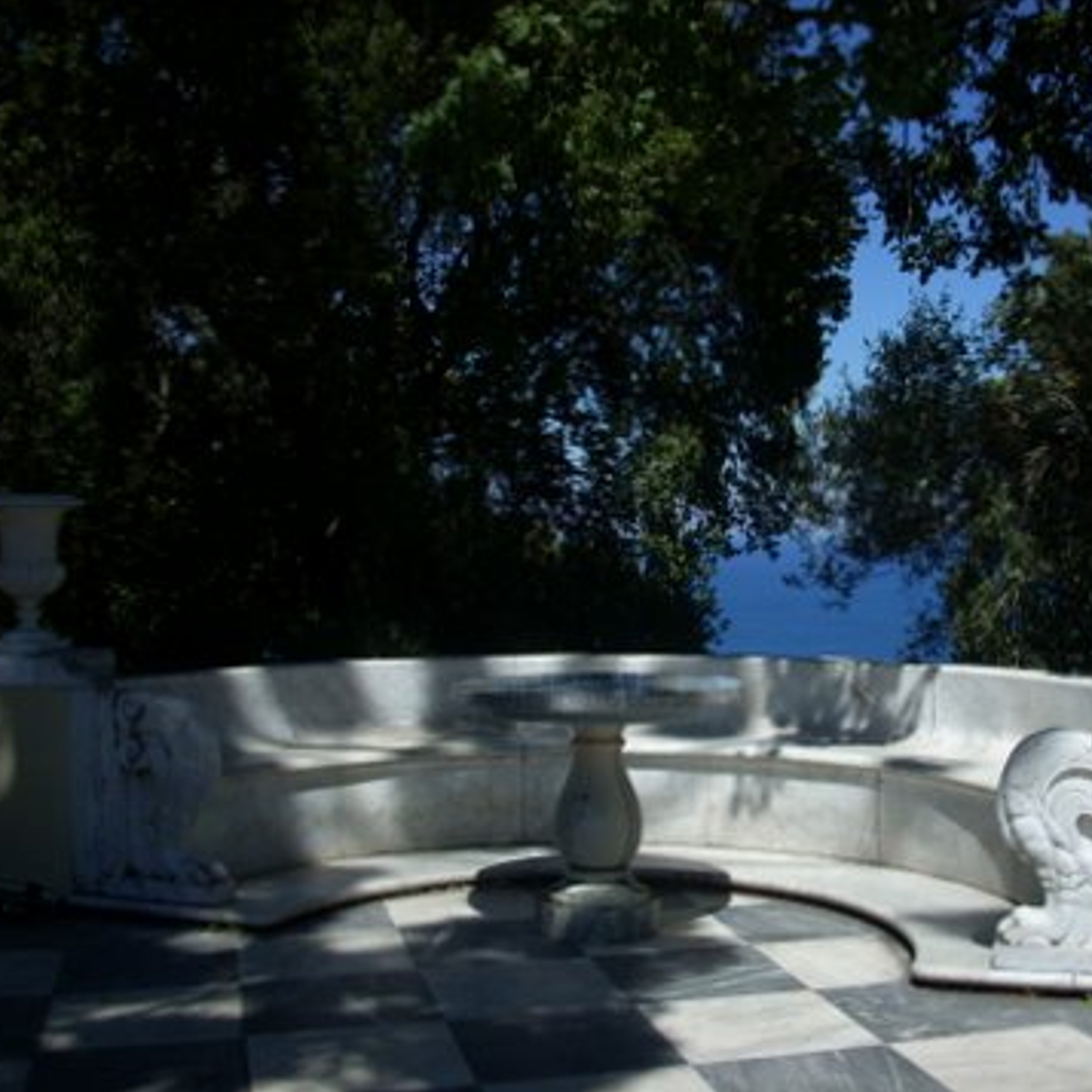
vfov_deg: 38.3
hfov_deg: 38.1
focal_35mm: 44
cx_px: 688
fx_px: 1570
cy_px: 544
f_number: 5.6
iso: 64
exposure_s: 1/458
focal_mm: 6.2
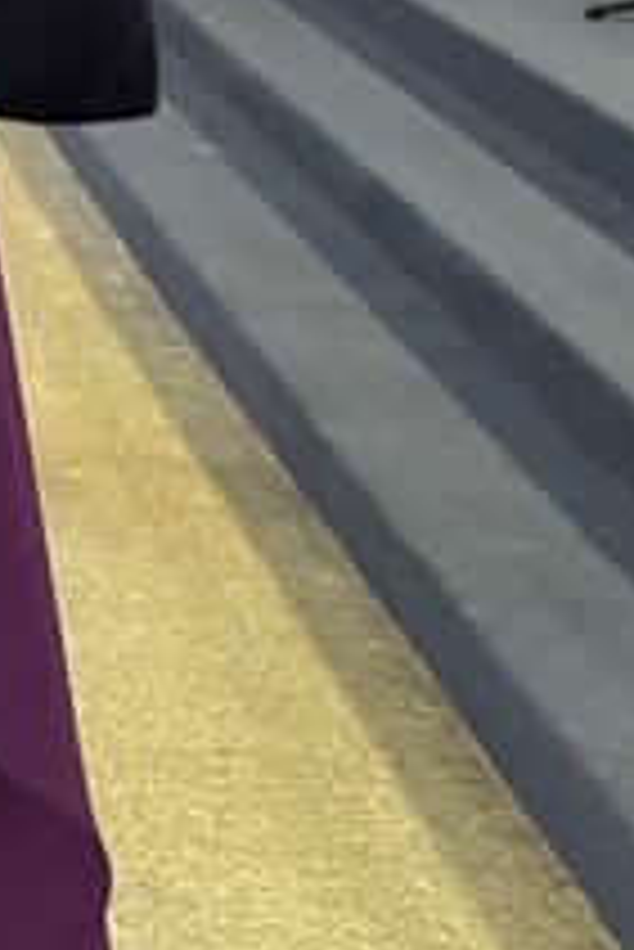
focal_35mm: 131
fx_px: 3455
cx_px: -1430
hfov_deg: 8.4
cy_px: -554
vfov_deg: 14.4
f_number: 1.6
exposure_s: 1/60
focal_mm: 5.96
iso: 250
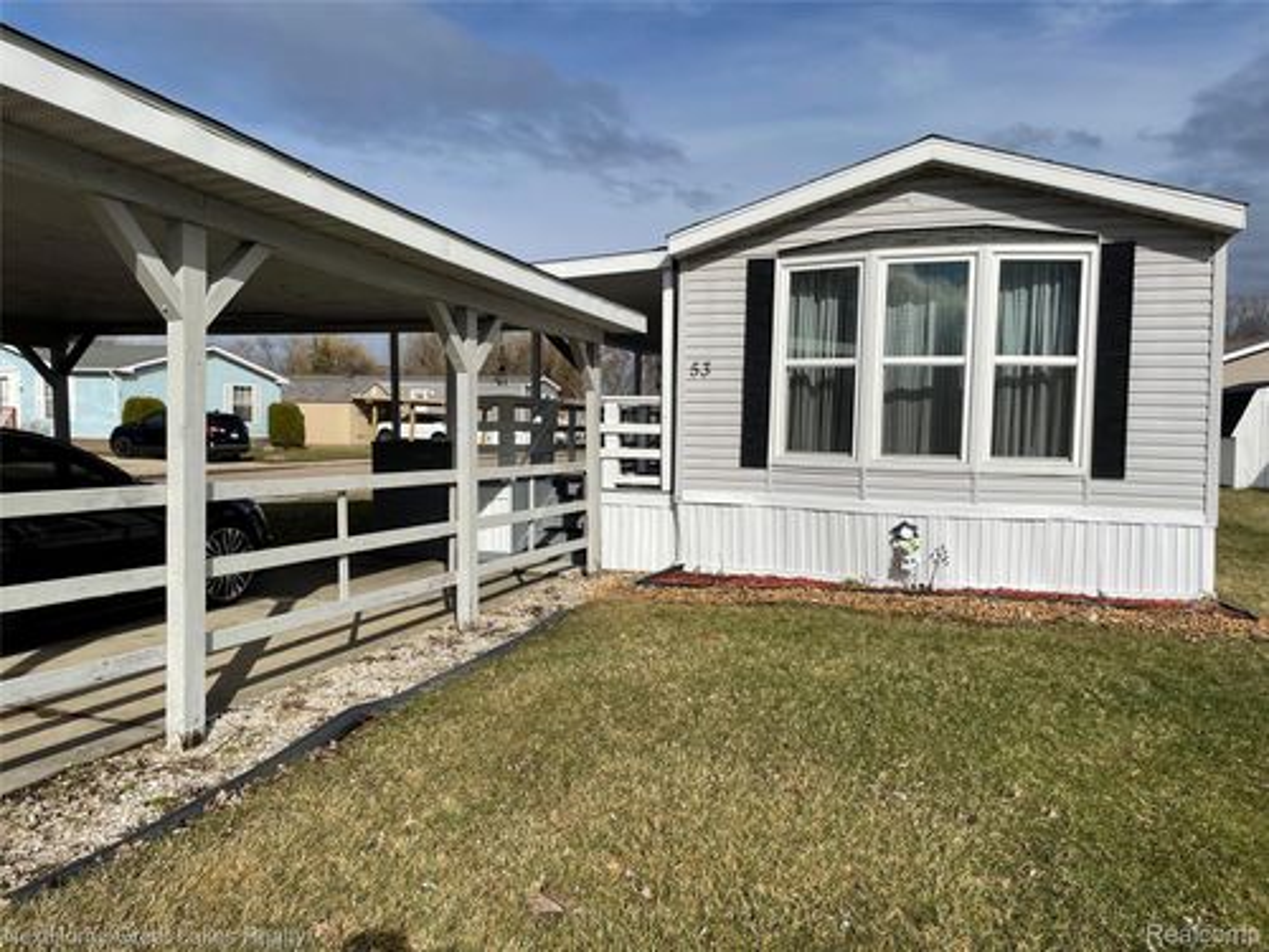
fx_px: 953
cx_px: 634
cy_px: 476
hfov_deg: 67.3
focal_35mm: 26
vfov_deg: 53.1
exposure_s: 1/9091
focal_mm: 4.2
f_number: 1.6
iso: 32
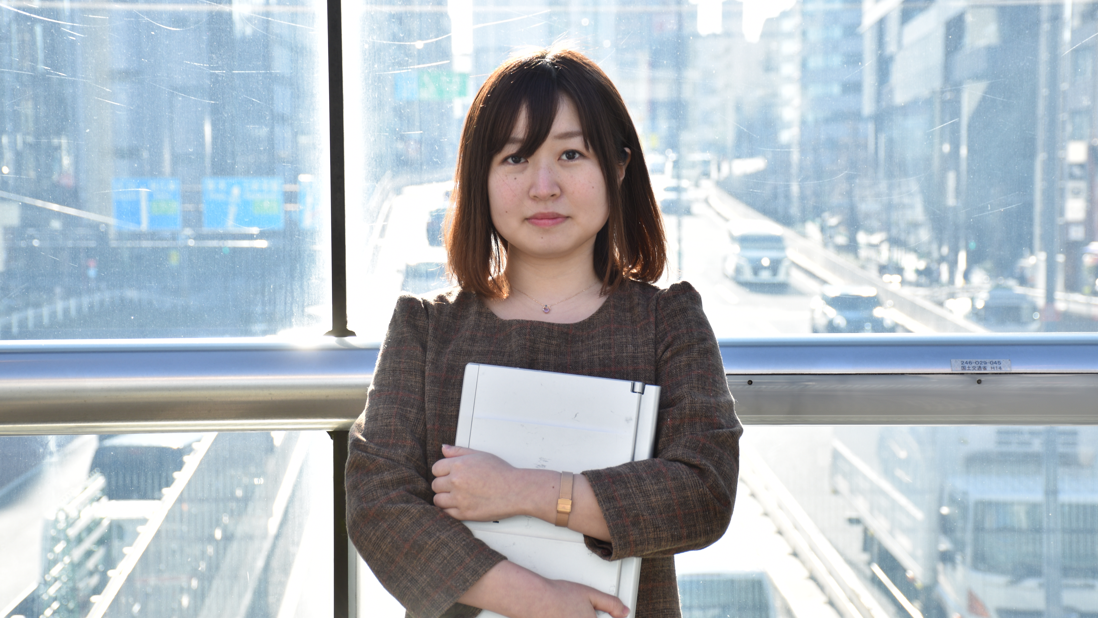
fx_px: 2300
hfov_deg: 26.9
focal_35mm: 79
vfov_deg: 15.3
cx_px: 552
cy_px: 309
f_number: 5.6
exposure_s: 1/125
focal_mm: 50
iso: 100
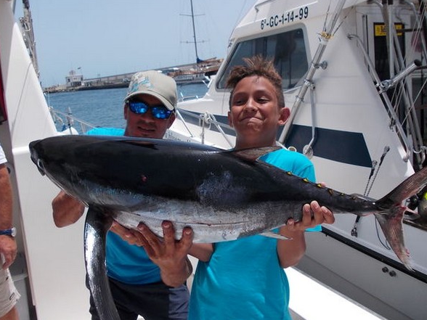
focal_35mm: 30
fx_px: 370
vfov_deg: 46.8
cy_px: 151
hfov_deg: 60.0
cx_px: 214
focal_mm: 4
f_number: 5.4
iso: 80
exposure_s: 1/400
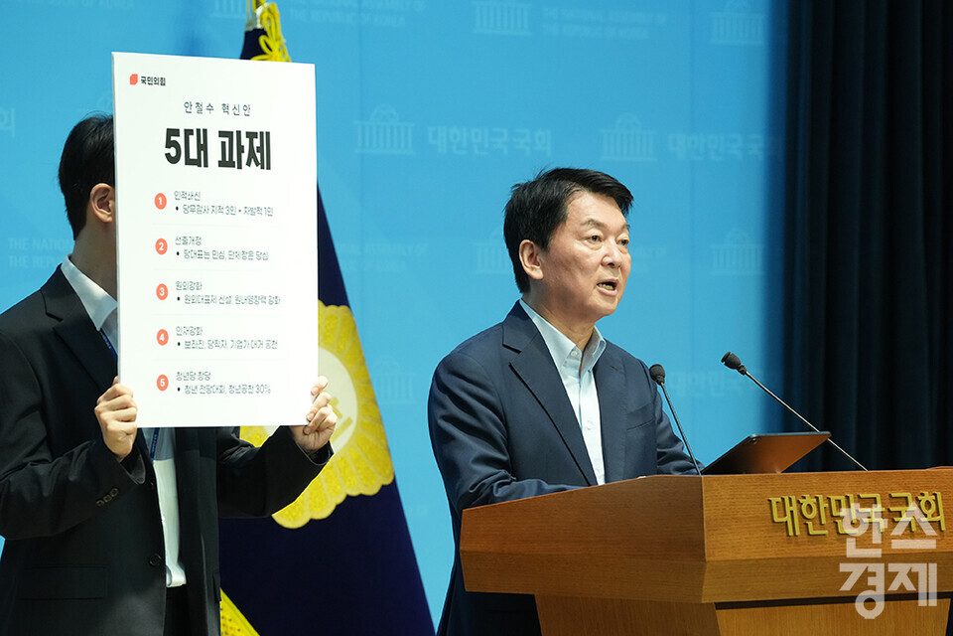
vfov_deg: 6.9
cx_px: 476
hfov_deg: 10.3
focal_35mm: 200
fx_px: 5294
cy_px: 318
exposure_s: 1/200
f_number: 6.3
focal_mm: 200
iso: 3200
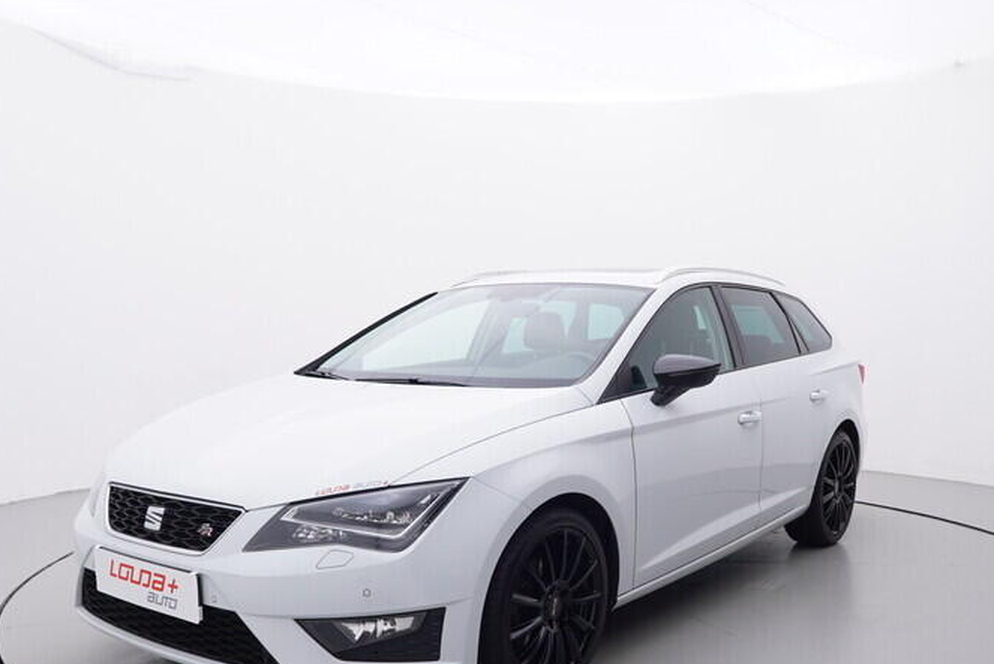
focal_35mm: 35
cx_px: 534
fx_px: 961
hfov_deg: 54.7
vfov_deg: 37.5
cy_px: 468
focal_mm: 15
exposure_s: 1/80
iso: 200
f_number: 5
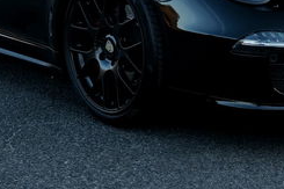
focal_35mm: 117
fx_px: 922
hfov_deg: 17.5
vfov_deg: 11.4
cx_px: 179
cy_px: -63
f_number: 3.2
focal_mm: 28
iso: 100
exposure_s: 1/80
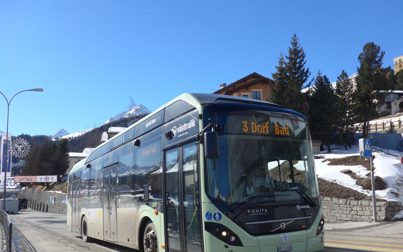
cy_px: 149
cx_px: 200
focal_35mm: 31
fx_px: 341
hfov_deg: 61.2
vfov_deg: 40.5
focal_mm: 6
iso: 80
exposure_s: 1/1600
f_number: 2.8
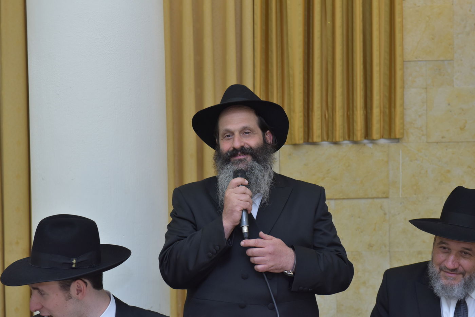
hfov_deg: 28.8
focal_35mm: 70
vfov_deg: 19.5
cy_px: 158
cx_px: 238
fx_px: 924
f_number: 5.6
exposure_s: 1/200
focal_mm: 70
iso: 2500
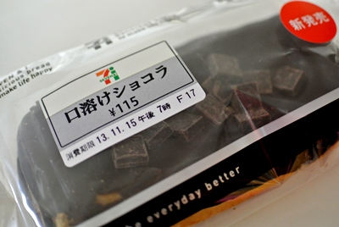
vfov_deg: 27.6
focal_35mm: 49
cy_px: 114
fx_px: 462
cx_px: 170
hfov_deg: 40.3
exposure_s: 1/100
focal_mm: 18.5
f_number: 1.8
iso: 800
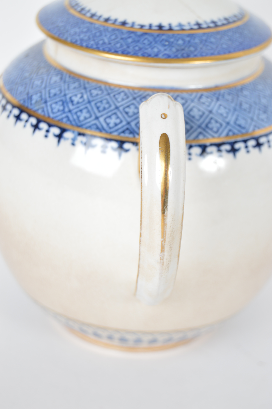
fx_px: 937
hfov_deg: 16.5
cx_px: 136
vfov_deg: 24.6
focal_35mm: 82
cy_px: 204
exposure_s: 1/80
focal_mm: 55
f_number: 5.6
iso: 100
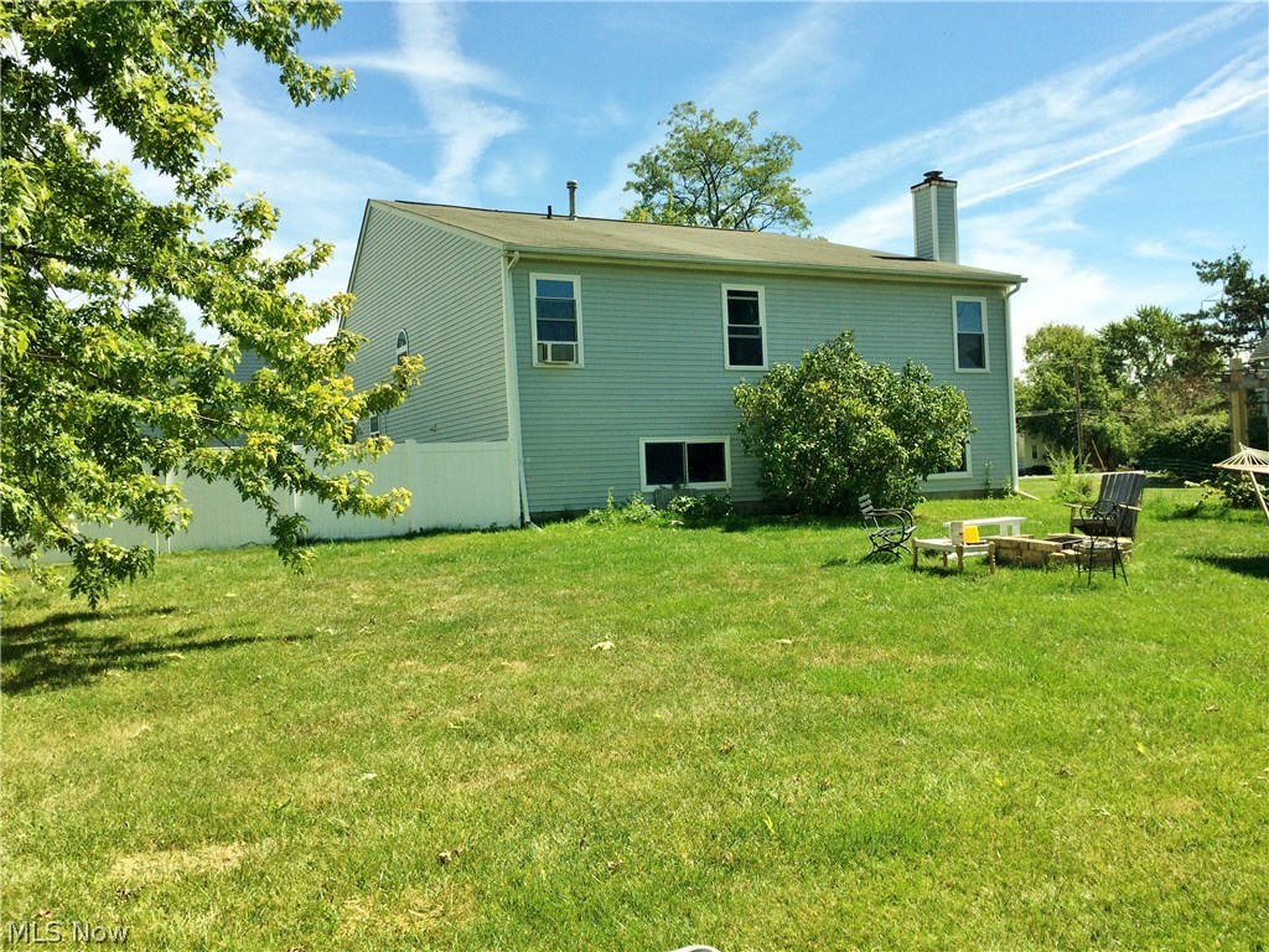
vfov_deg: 46.8
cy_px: 476
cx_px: 634
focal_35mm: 30
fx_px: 1100
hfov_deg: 60.0
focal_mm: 4.12
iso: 40
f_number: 2.2
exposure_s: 1/2053
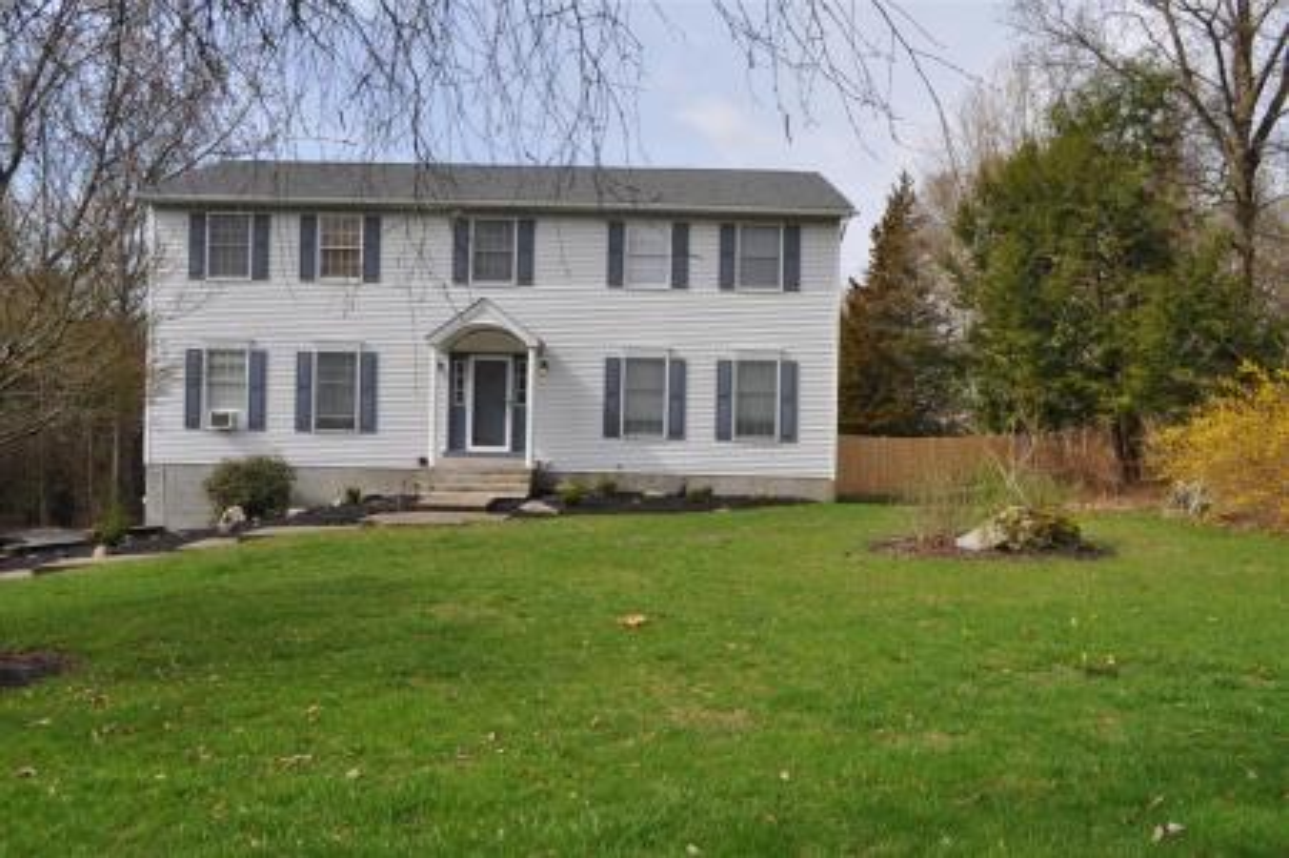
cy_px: 429
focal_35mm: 30
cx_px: 644
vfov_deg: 43.5
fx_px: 1073
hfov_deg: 62.0
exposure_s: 1/400
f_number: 10
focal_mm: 20
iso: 200
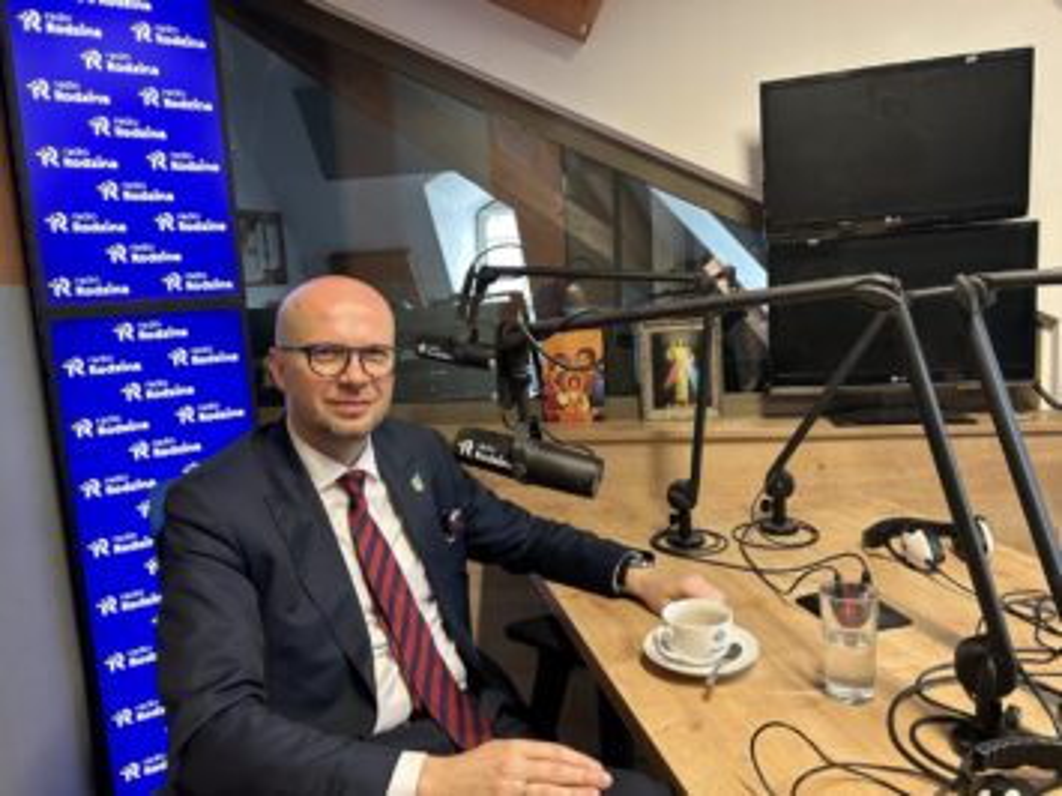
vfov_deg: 53.0
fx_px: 797
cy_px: 398
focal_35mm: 26
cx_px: 531
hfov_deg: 67.3
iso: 250
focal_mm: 5.7
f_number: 1.5
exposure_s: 1/50
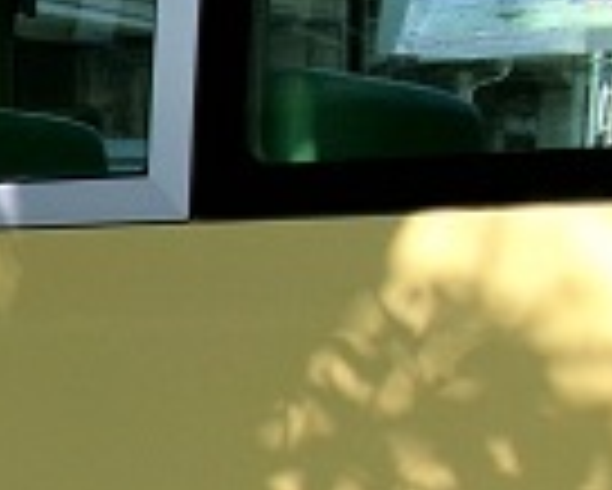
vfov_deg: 10.8
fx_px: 2556
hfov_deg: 11.9
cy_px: 600
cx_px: -670
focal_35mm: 141
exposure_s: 1/680
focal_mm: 5.1
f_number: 3.9
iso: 100
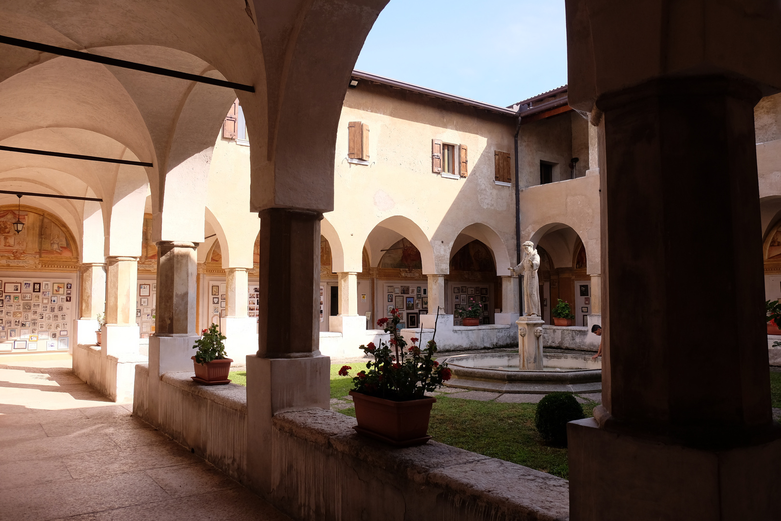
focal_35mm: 27
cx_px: 390
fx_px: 586
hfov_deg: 67.4
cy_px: 260
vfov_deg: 47.9
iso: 400
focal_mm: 18
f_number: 5.6
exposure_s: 1/350
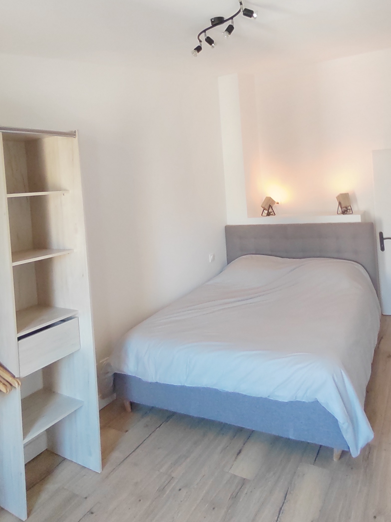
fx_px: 376
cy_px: 180
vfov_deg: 67.7
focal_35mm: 25
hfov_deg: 54.4
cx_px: 238
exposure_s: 1/24
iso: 227
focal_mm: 1.68
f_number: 2.2
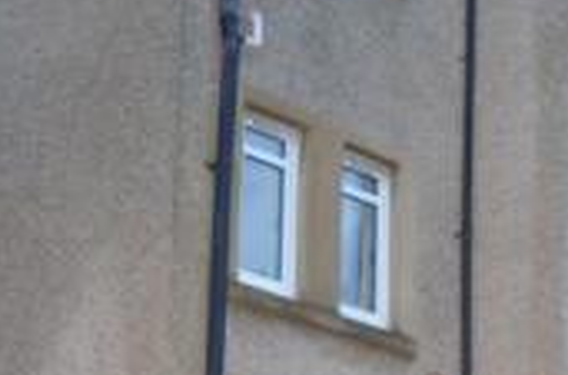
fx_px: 1809
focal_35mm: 115
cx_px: 864
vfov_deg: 11.4
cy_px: 562
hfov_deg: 16.2
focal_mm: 20
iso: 1600
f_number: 3.8
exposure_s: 1/60
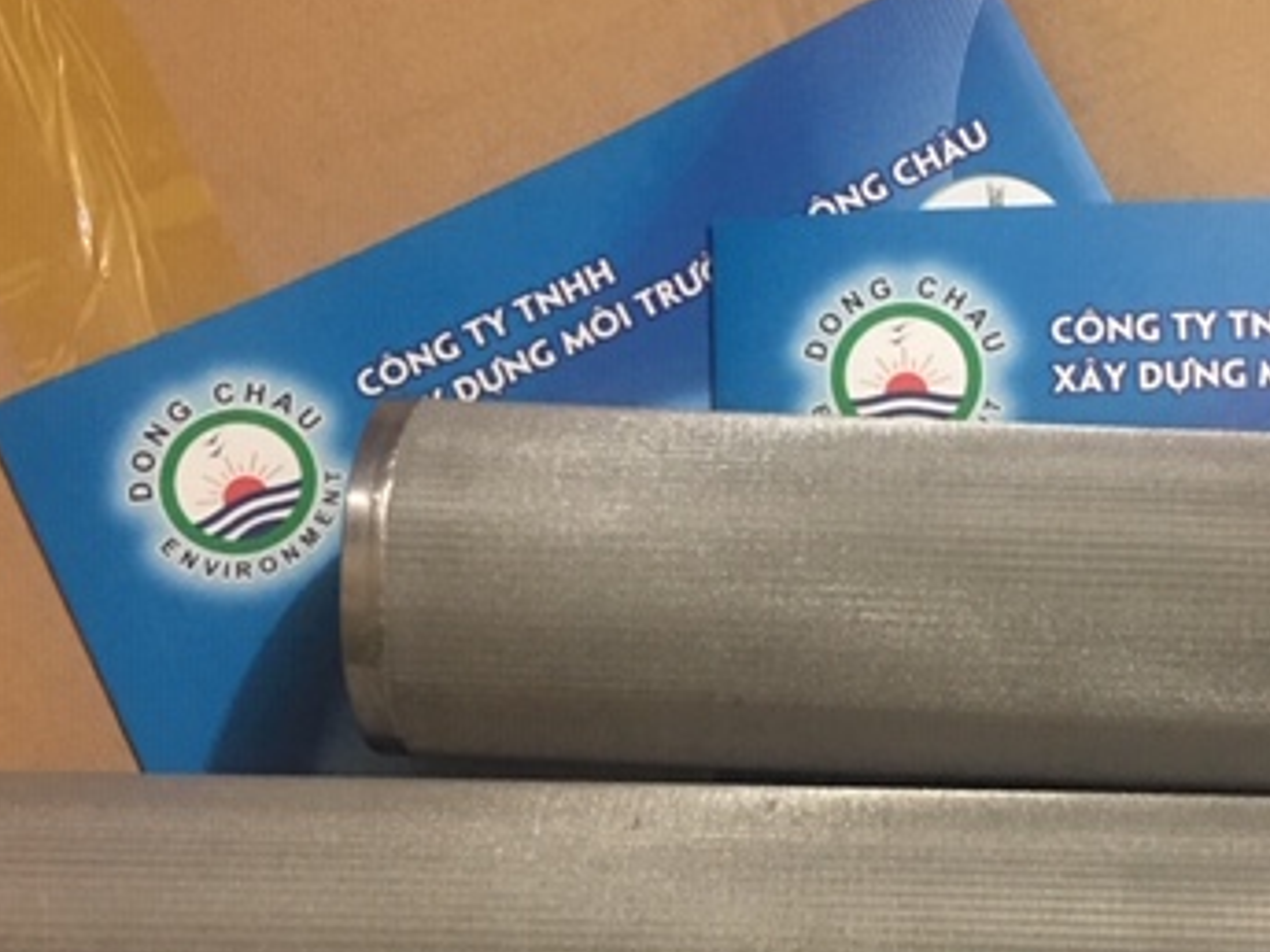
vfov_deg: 26.7
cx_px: 827
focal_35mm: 54
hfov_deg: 35.3
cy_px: 712
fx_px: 1981
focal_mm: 4.15
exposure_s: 1/8
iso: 160
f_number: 2.2
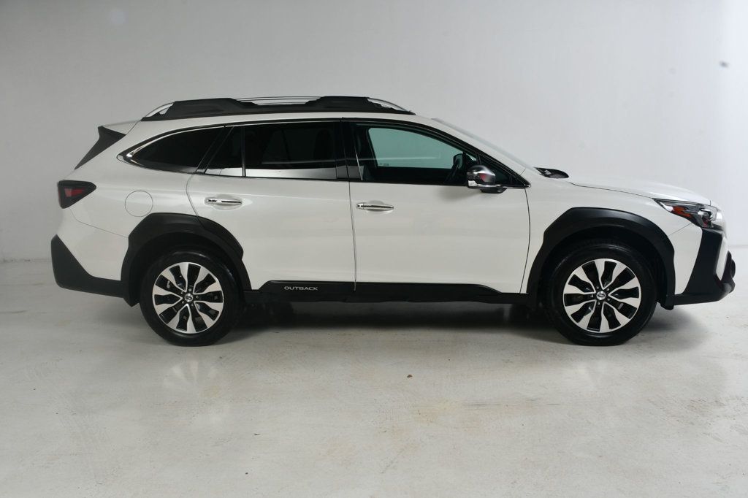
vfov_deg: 43.6
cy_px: 249
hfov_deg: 61.9
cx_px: 374
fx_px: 623
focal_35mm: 30
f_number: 14
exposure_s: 1/160
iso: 100
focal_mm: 20
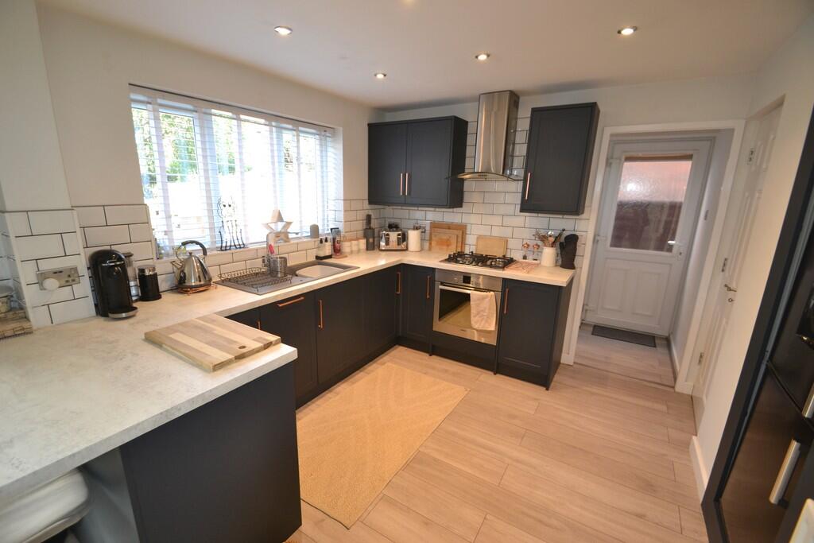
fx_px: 339
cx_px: 407
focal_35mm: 15
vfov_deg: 77.3
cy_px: 272
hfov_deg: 100.4
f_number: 3.5
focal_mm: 10
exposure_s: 1/60
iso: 450
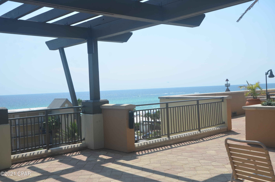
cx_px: 138
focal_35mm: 42
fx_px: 320
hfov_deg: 46.5
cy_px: 91
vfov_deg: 31.8
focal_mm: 28
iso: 100
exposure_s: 1/250
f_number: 8
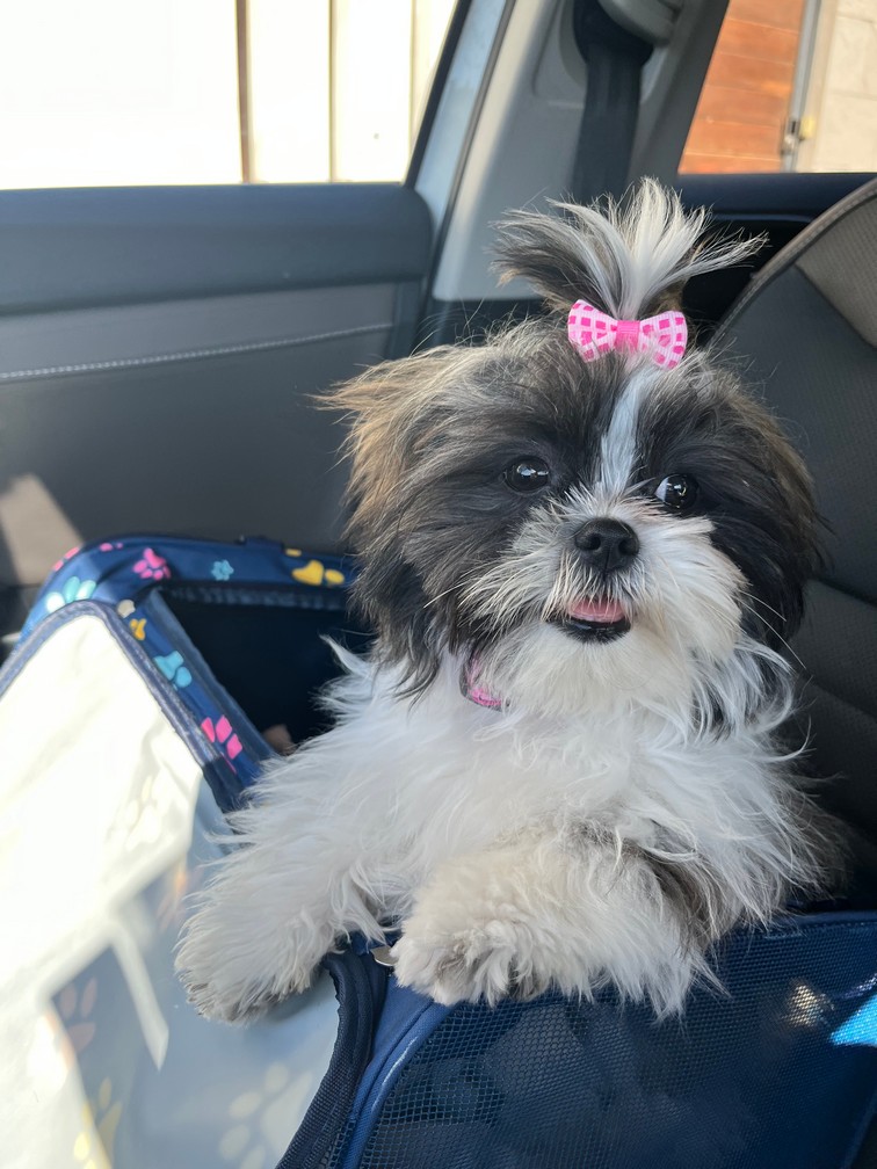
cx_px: 438
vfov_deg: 67.3
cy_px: 584
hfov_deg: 53.1
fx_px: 878
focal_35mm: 26
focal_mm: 5.1
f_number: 1.6
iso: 50
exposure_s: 1/361
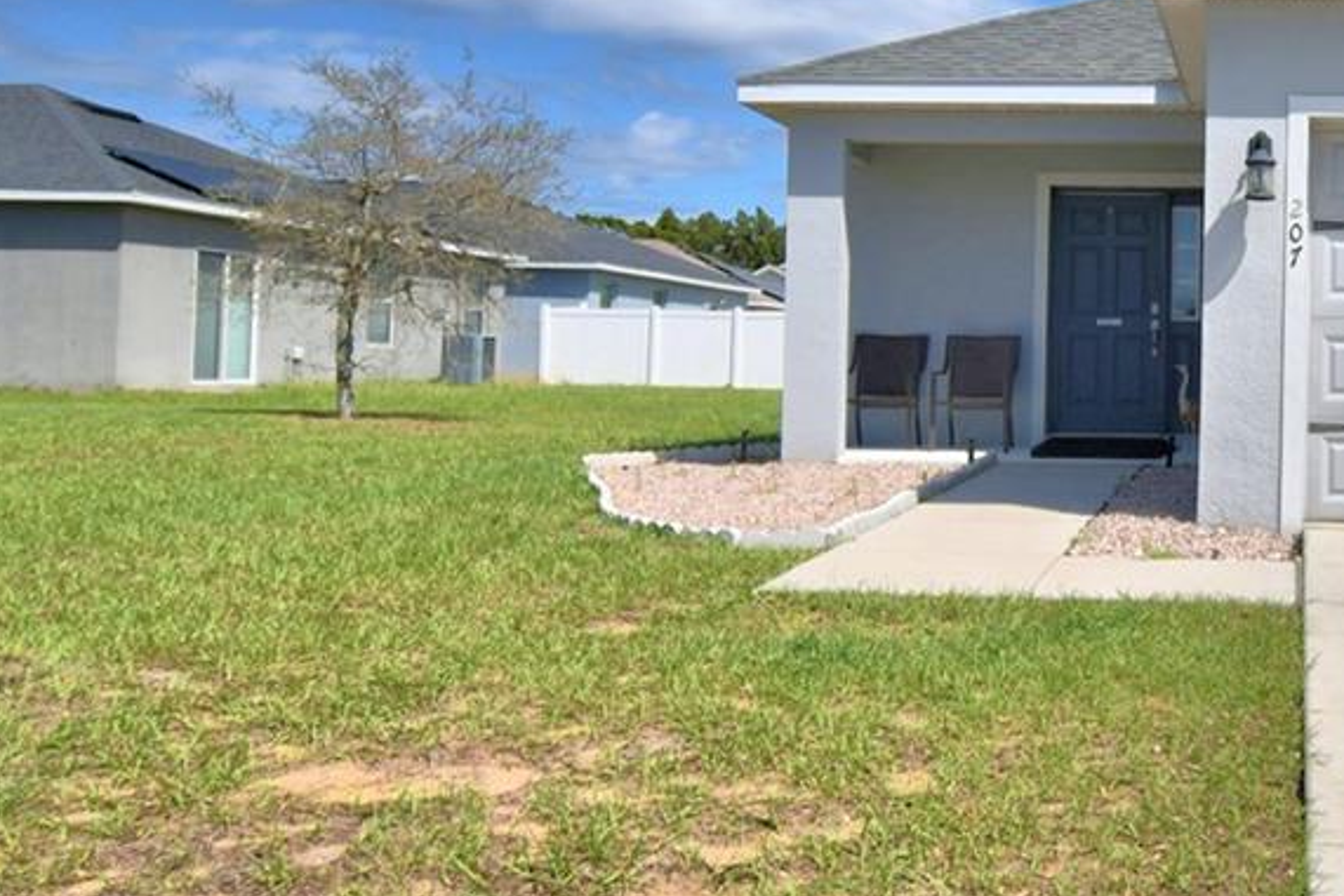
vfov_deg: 31.7
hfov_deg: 41.8
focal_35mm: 42
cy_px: 320
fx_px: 1568
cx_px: 1266
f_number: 4.5
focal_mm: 10
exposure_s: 1/2500
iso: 100
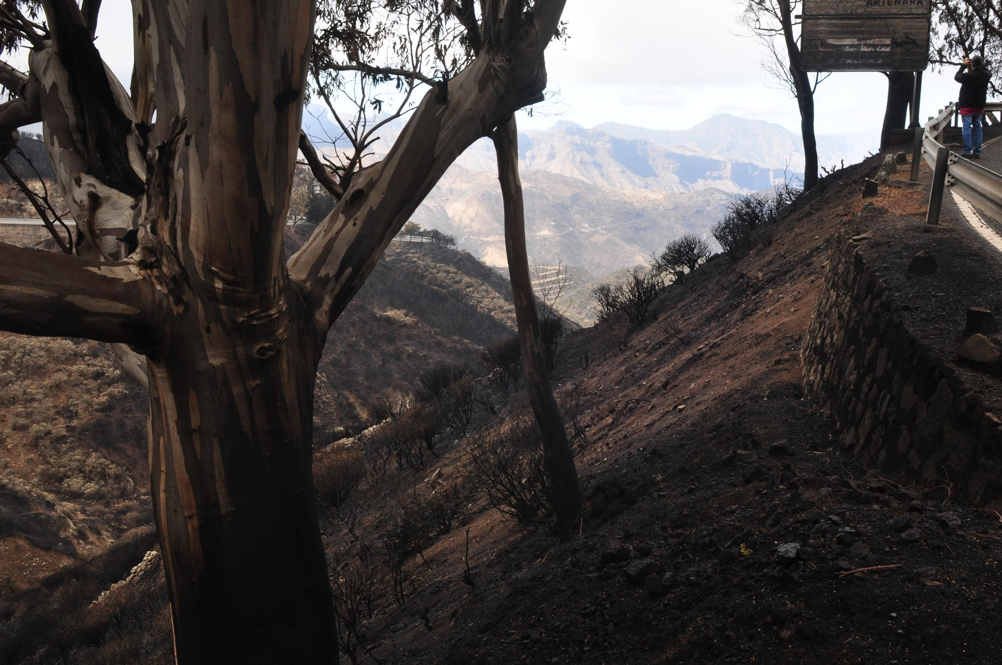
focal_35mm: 31
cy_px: 326
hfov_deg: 60.7
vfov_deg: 42.7
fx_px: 851
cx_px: 576
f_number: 13
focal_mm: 17
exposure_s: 1/80
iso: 400
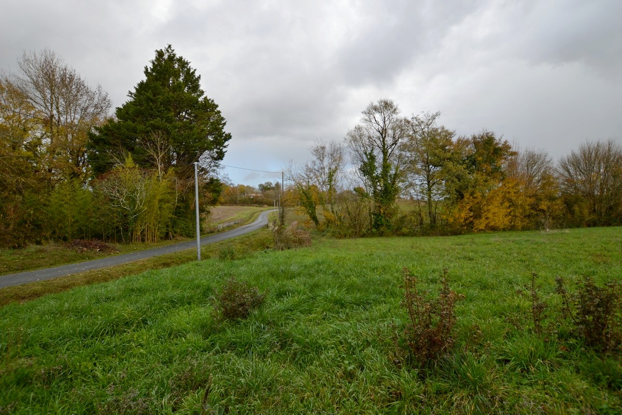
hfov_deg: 100.4
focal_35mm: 15
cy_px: 208
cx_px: 311
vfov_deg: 77.3
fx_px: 259
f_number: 6.3
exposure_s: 1/160
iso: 100
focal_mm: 10
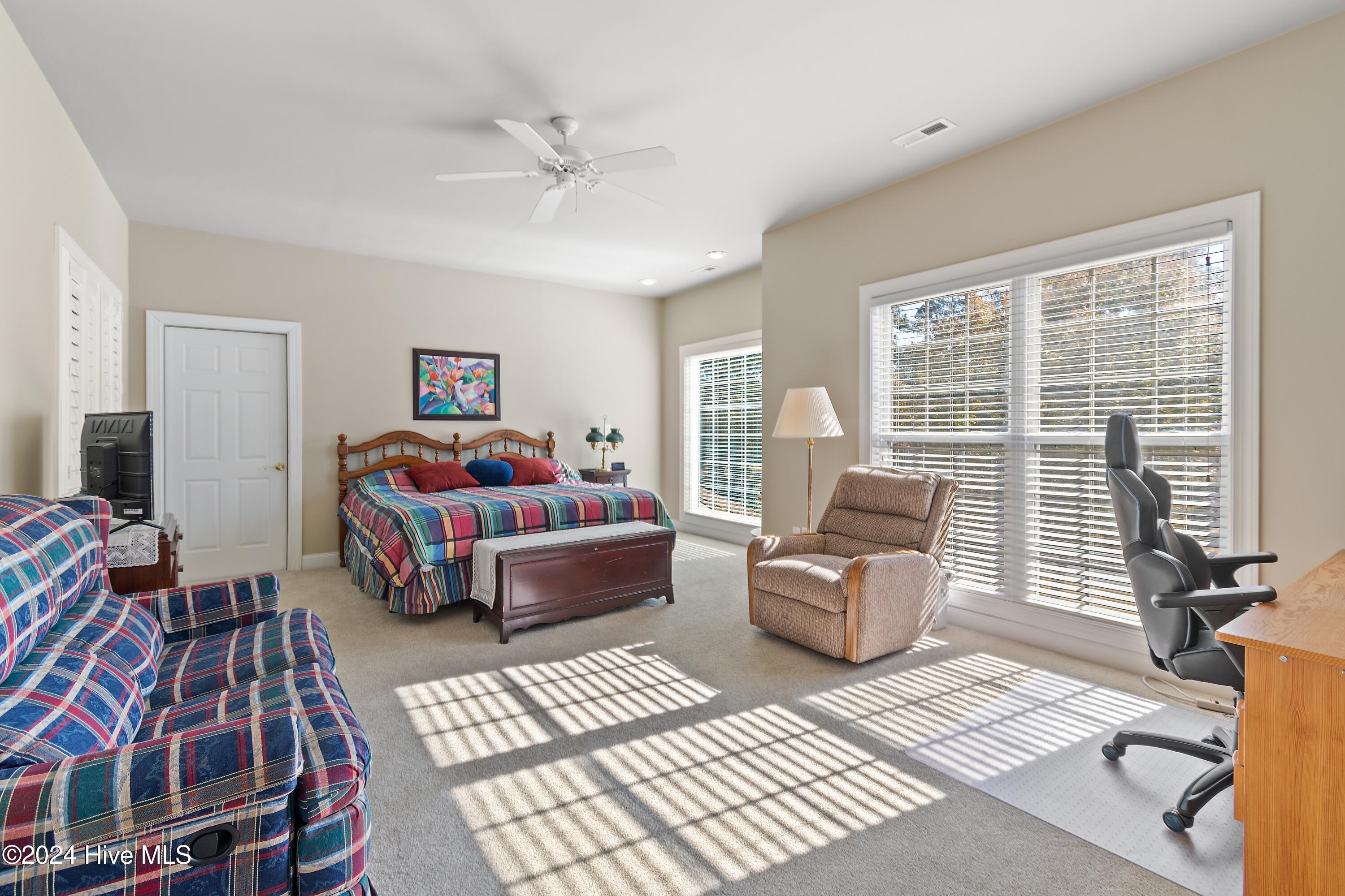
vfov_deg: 77.3
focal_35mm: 15
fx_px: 560
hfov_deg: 100.4
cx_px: 672
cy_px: 448
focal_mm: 10
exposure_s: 1/15
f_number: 4.5
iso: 100
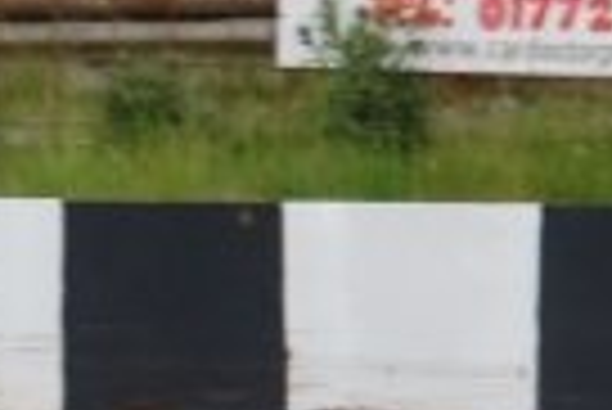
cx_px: -176
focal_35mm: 551
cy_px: 640
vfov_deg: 2.5
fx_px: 9377
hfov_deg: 3.7
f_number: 5.6
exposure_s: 1/800
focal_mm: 78
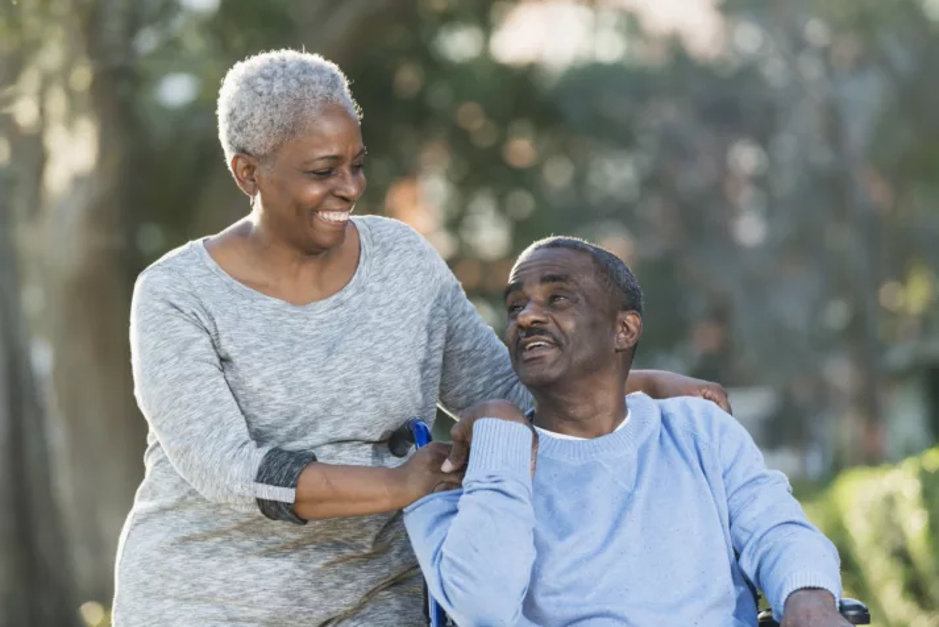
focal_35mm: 200
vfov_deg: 6.9
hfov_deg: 10.3
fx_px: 5219
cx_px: 470
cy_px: 314
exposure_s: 1/200
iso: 250
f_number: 4.5
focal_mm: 200
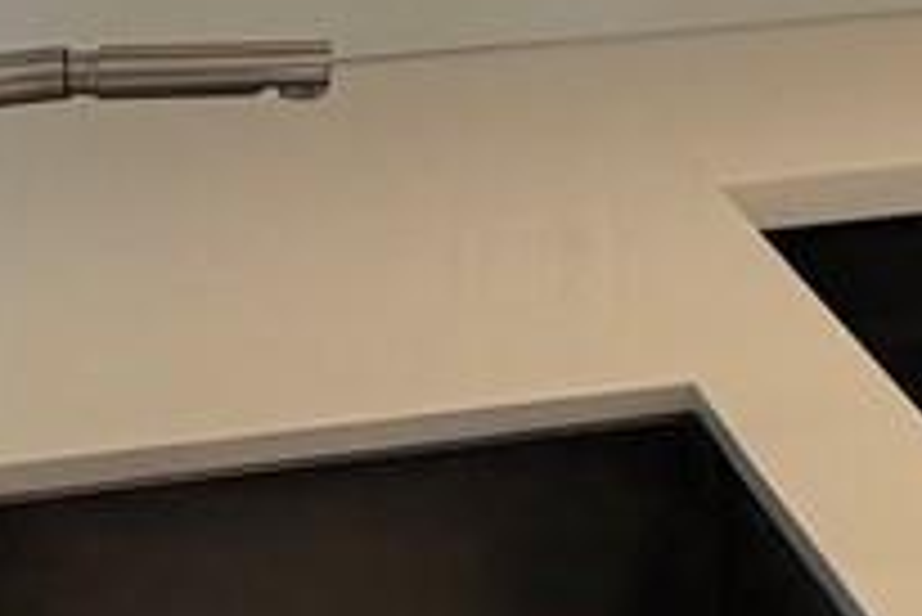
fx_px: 4998
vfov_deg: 6.9
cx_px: 3193
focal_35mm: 195
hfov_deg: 8.1
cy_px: -418
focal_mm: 6.76
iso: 125
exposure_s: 1/182
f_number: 1.78
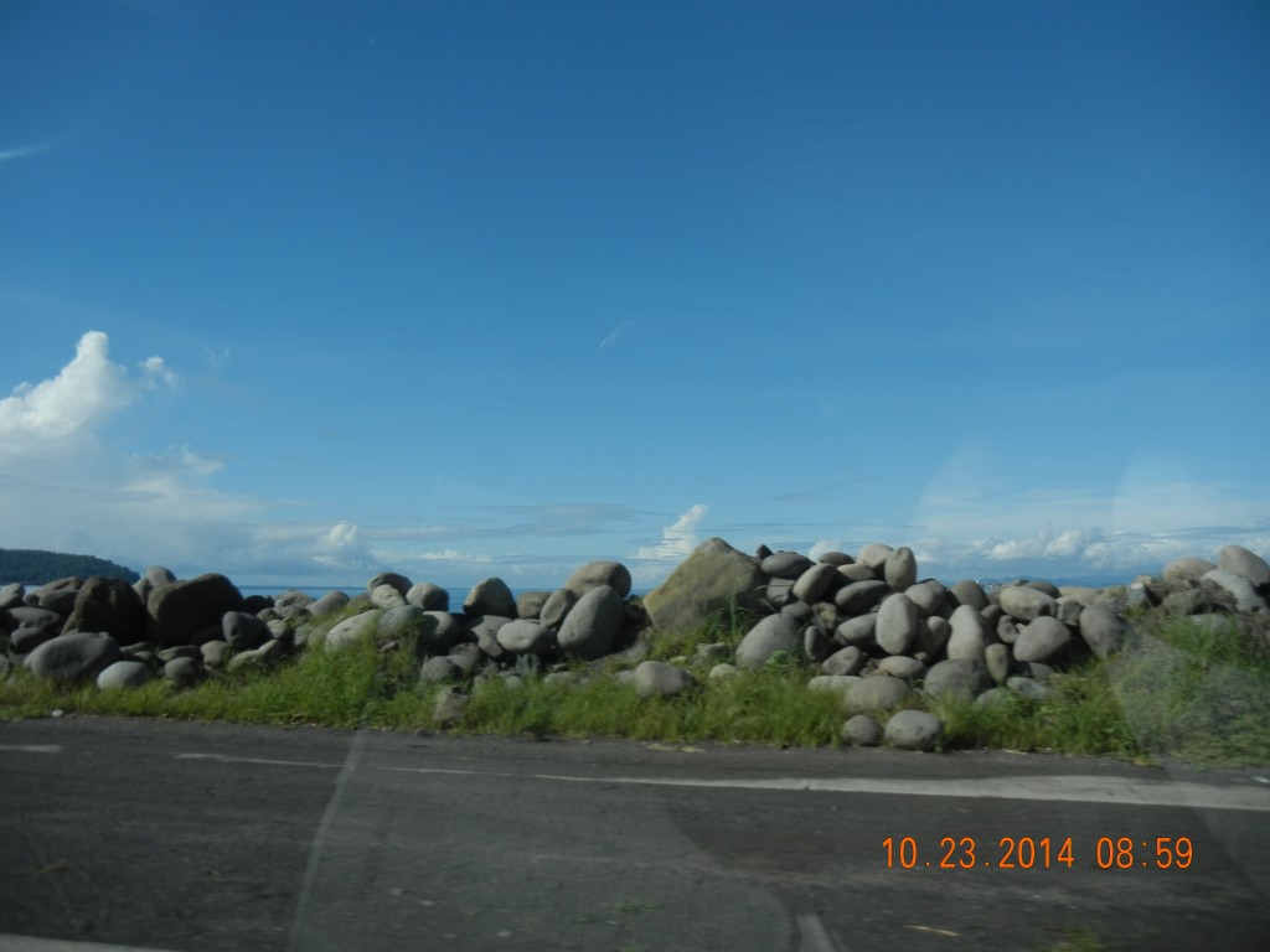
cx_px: 635
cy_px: 476
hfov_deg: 60.0
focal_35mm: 30
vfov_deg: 46.8
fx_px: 1101
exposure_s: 1/583
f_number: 7
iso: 160
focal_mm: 5.4
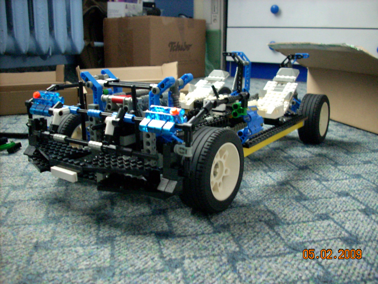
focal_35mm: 37
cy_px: 142
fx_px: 404
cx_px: 189
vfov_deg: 38.7
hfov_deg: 50.1
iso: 541
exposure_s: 1/4
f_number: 2.8
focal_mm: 6.2
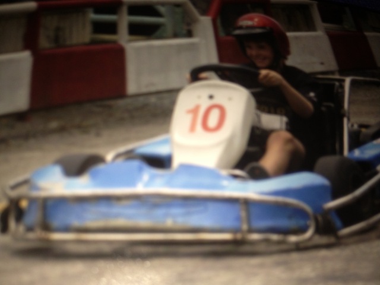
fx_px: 384
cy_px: 142
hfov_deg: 52.6
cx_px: 190
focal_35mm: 35
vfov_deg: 40.7
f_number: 2.4
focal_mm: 4.28
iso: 50
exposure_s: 1/615
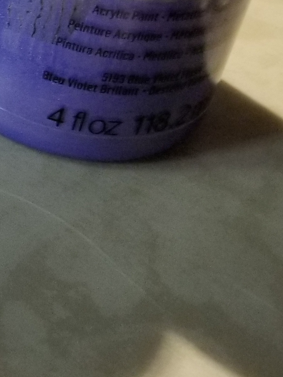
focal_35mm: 107
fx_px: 1166
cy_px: 41
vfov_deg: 18.1
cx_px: -457
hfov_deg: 11.0
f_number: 1.7
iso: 200
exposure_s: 1/60
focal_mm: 4.25
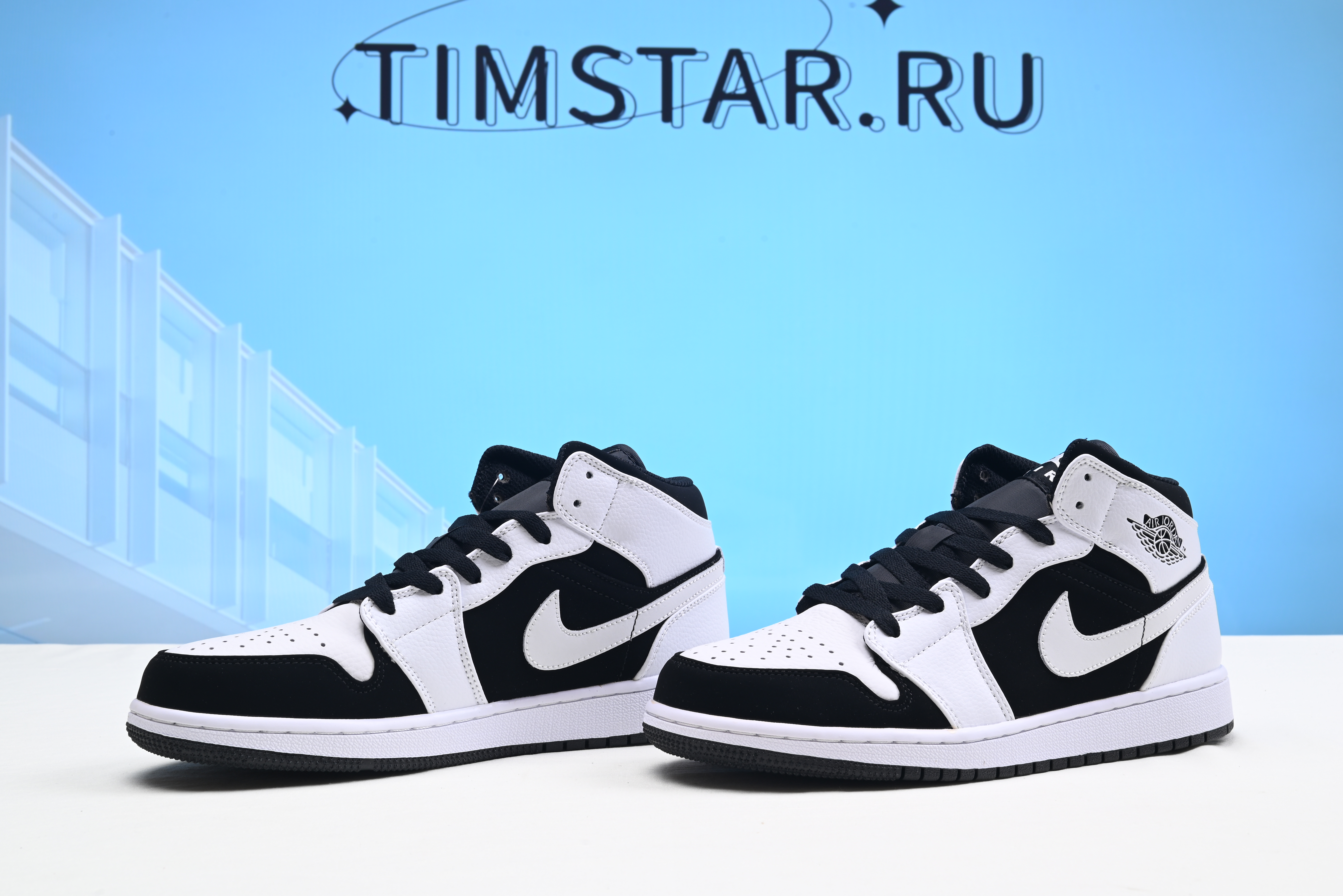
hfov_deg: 48.4
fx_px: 1493
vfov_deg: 33.4
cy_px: 448
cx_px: 672
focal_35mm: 40
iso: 100
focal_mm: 40
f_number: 16
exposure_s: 1/2
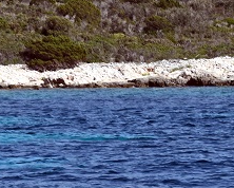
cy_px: 431
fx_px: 2662
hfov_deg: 4.9
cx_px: -291
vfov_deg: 4.0
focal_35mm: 384
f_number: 5.6
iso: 100
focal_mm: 70
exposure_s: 1/500
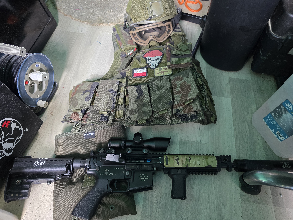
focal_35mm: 23
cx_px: 146
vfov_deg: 58.9
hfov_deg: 73.9
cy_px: 110
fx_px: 195
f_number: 1.7
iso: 400
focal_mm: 6.3
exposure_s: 1/39
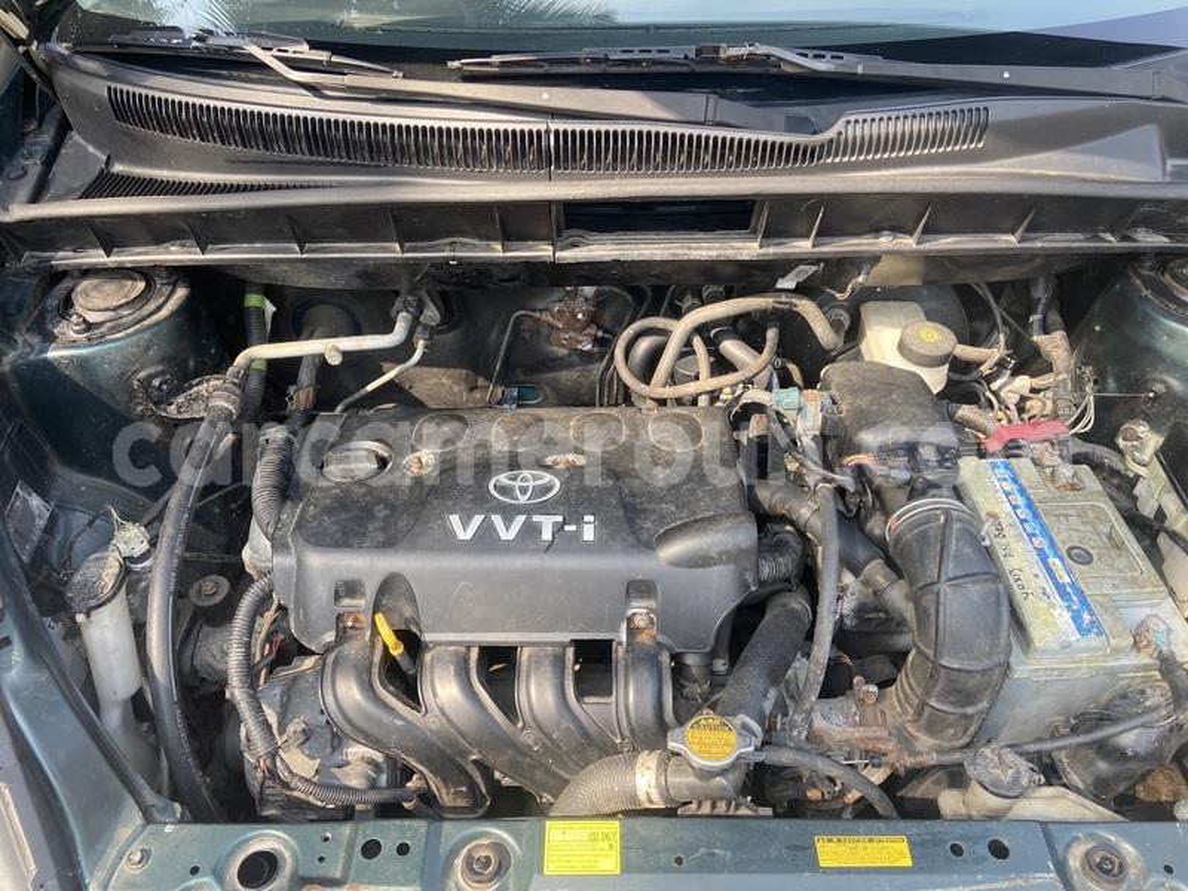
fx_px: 892
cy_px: 446
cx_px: 594
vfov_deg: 53.1
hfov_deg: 67.3
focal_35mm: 26
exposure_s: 1/179
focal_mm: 4.25
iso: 32
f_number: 1.8
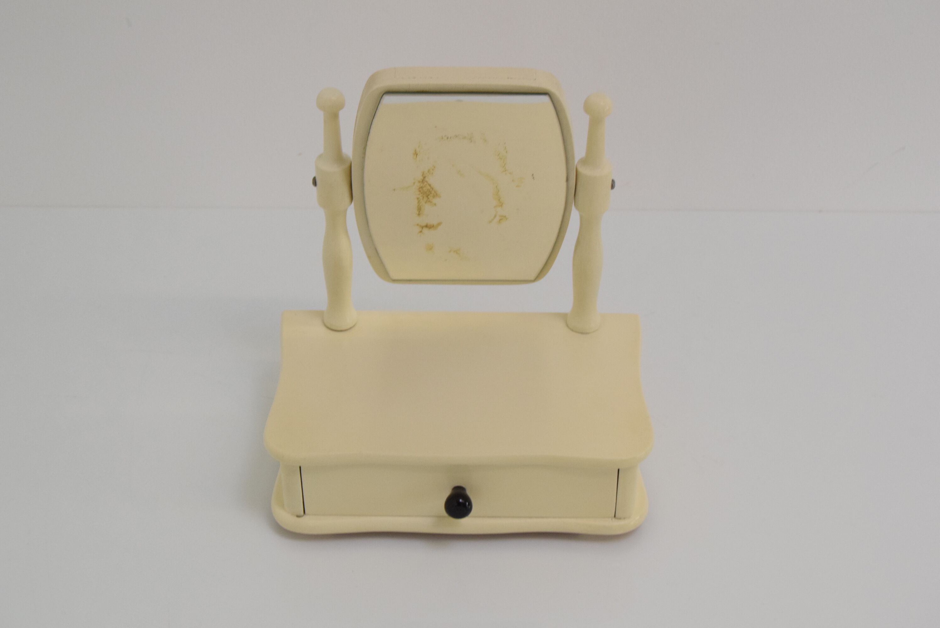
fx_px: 1568
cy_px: 314
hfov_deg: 33.4
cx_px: 470
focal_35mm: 60
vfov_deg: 22.7
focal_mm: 40
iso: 1600
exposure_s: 1/320
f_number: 9
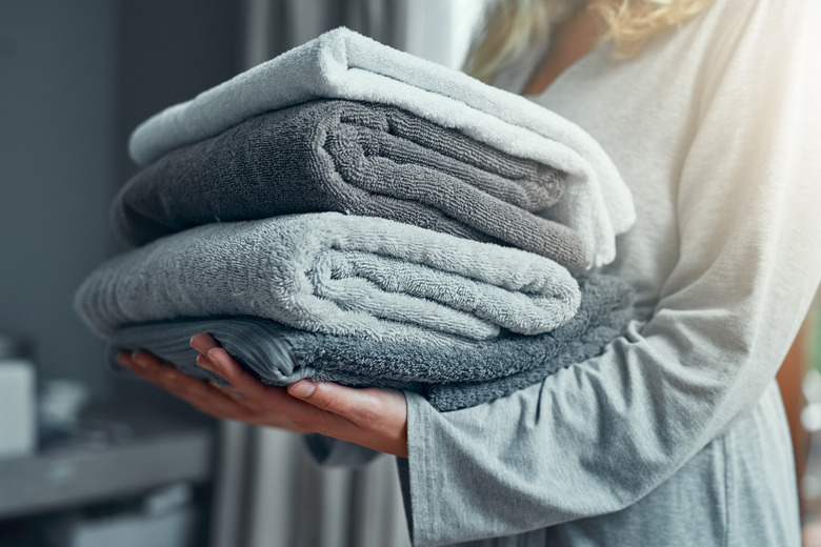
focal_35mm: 50
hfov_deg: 39.6
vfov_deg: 27.0
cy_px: 274
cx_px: 410
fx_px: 1140
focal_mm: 50
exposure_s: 1/200
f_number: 2.5
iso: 320
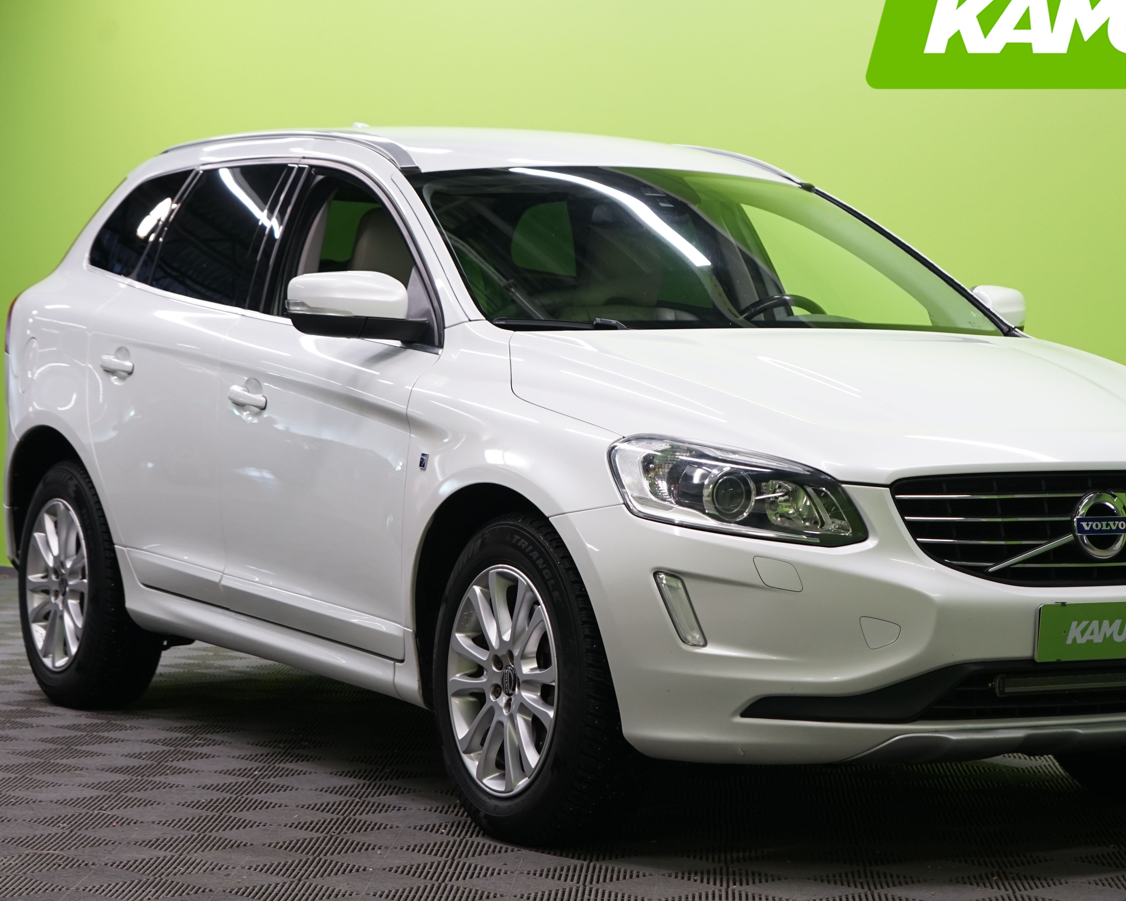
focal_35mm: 95
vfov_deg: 16.2
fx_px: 3166
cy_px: 440
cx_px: 661
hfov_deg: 20.1
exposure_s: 1/50
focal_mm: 70
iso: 640
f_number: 5.6
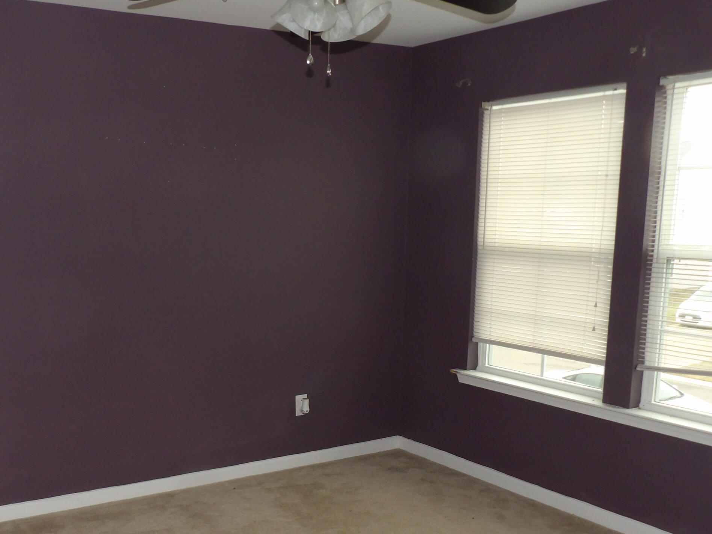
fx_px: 782
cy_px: 374
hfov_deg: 48.4
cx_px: 257
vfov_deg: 37.1
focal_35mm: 38
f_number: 3.2
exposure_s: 1/32
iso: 200
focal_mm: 4.3
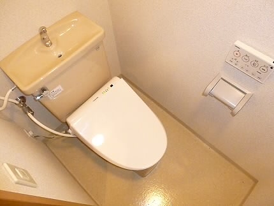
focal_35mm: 25
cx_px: 137
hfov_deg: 69.4
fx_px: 198
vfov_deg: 54.9
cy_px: 103
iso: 1600
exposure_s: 1/100
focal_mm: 4.5
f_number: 3.1
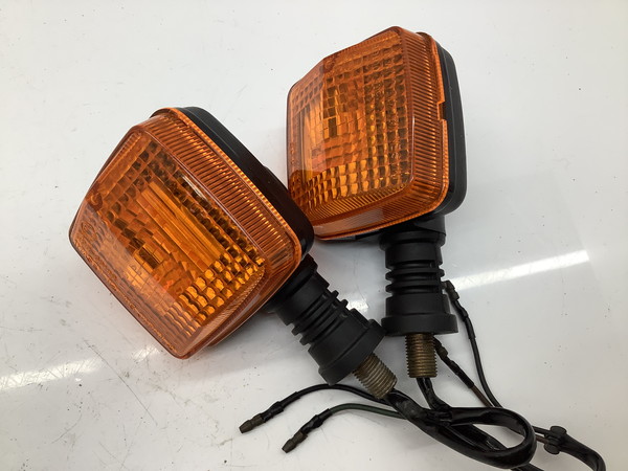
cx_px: 314
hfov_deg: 58.4
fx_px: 562
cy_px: 236
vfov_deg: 45.4
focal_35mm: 31
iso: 50
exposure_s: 1/120
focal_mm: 3.3
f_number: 2.4
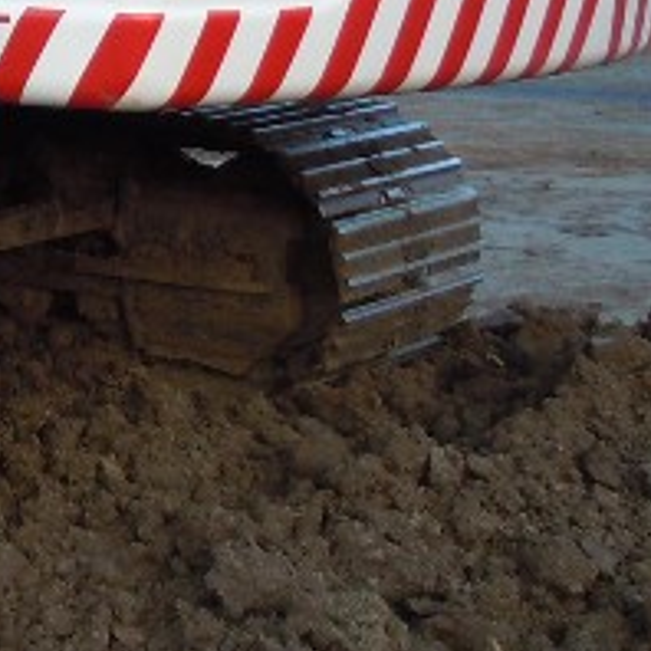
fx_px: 2277
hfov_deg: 14.4
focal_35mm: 107
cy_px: -151
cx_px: -503
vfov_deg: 15.6
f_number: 3.5
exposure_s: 1/60
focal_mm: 5.4
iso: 160
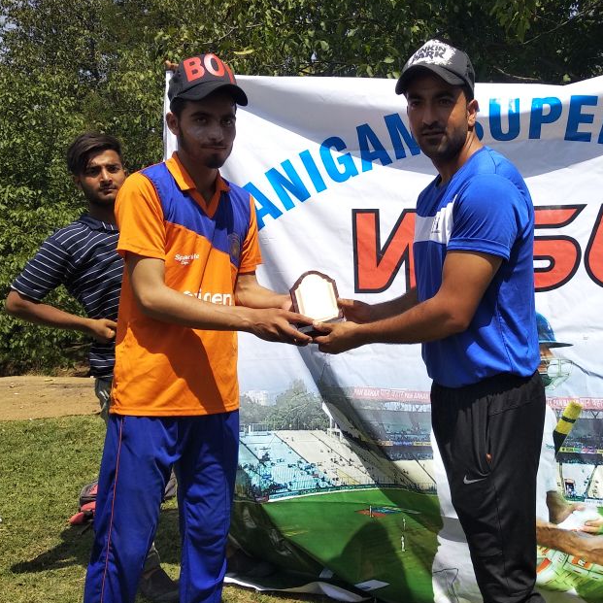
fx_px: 729
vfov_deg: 44.9
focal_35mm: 37
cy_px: 274
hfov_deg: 44.0
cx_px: 420
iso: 125
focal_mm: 3.81
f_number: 2.2
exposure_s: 1/1056
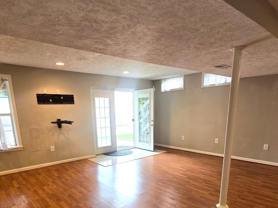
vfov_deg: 57.8
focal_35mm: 22
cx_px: 138
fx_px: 177
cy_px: 157
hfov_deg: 76.4
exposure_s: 1/60
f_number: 2.2
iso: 100
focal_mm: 2.2
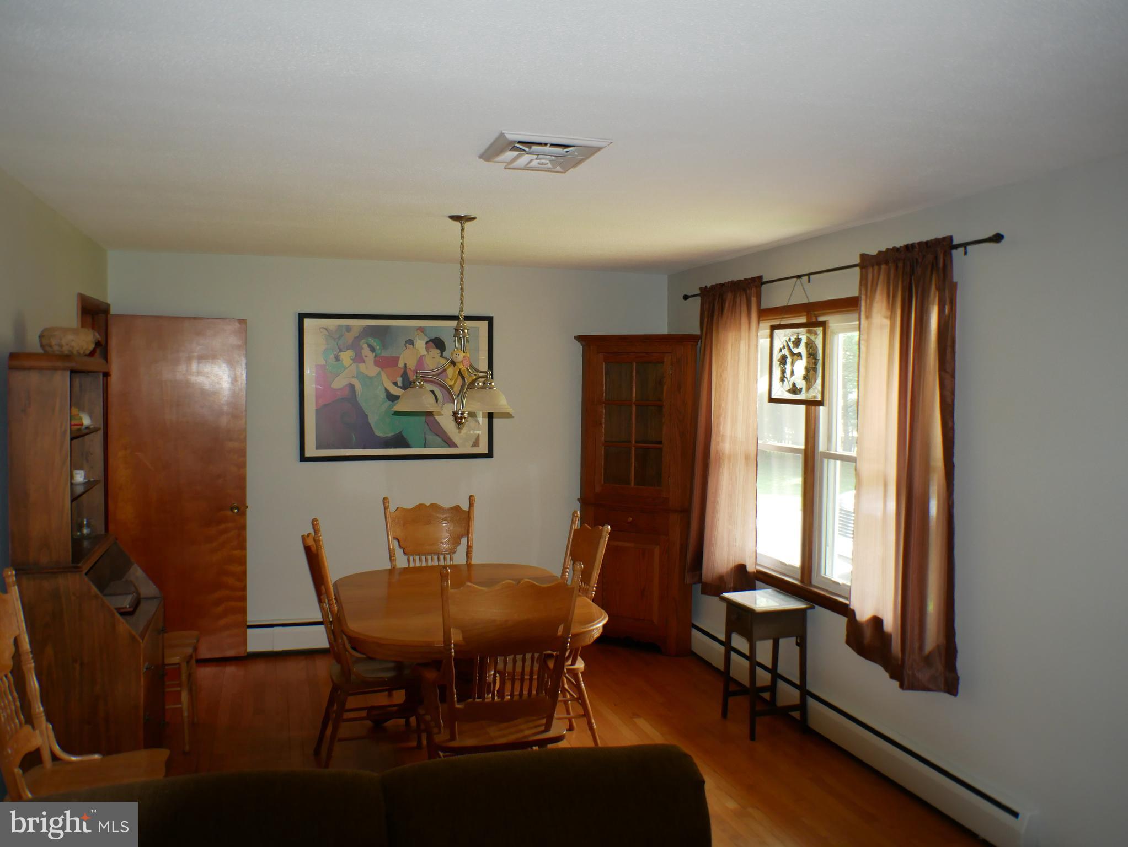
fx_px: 1435
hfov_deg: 42.9
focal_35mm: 44
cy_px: 424
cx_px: 564
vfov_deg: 32.9
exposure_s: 1/60
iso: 800
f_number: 4.2
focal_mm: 22
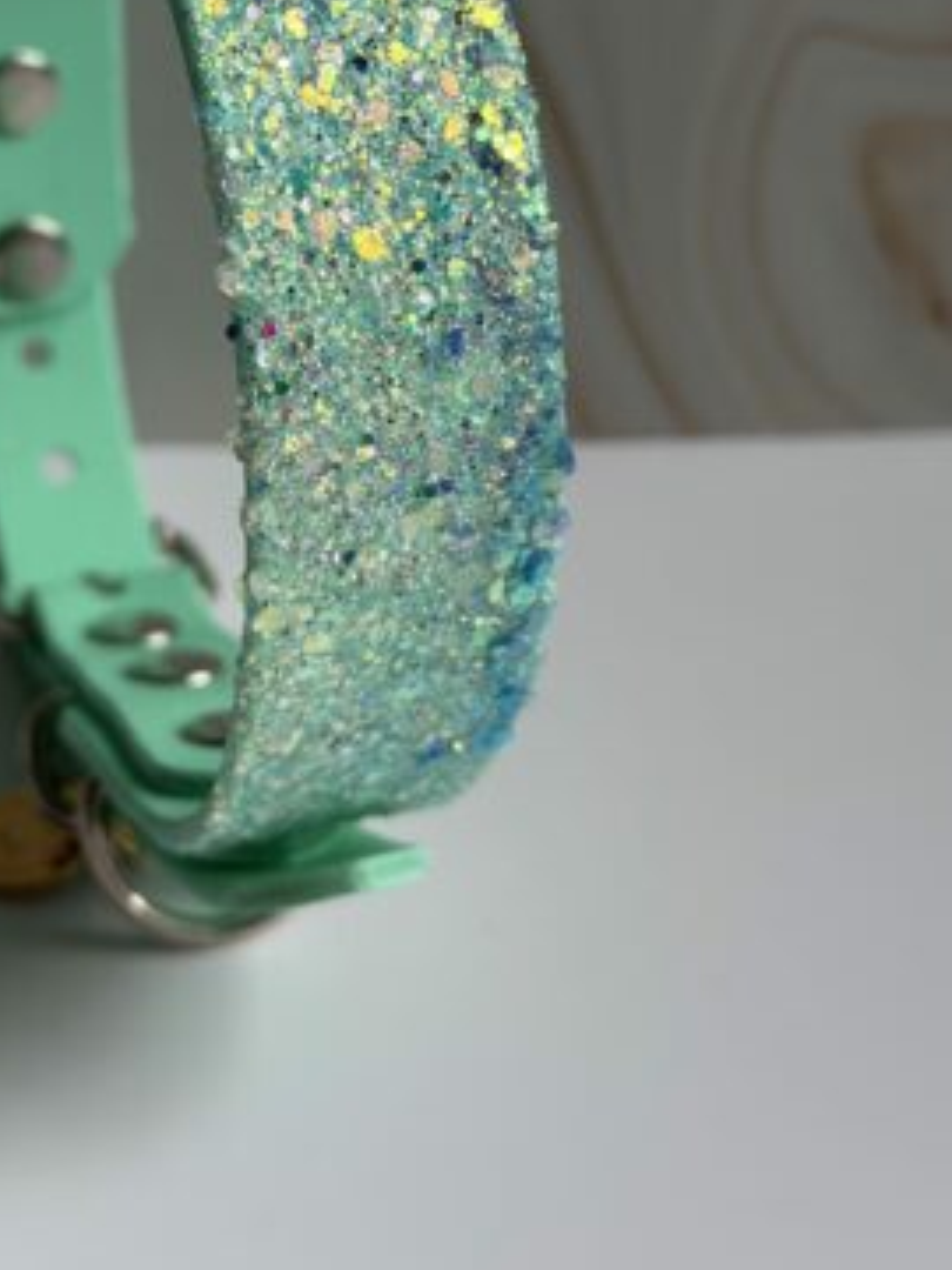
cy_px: 362
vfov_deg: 27.1
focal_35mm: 71
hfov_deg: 20.6
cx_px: 275
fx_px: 2603
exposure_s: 1/350
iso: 80
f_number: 1.78
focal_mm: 6.86
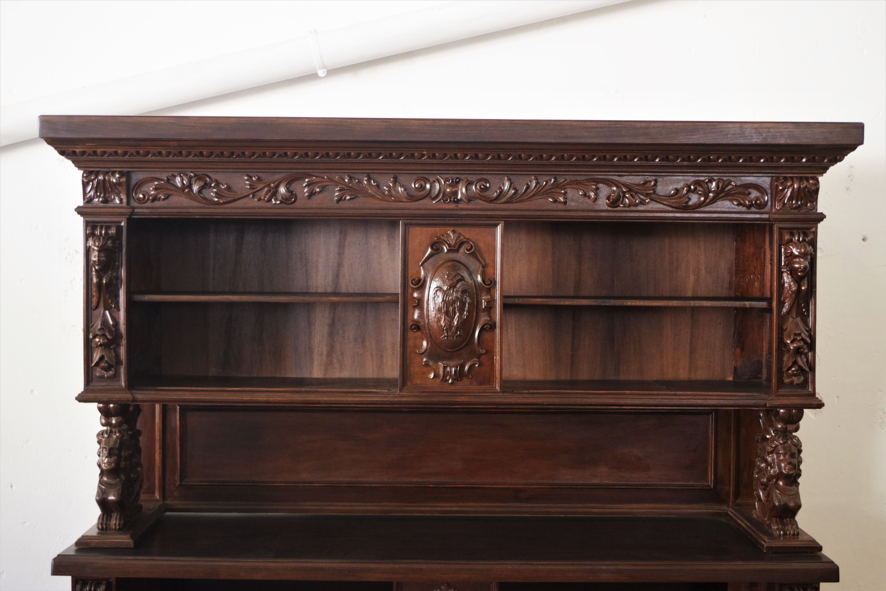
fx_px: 1132
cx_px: 443
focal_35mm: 46
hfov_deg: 42.7
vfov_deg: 29.2
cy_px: 296
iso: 1600
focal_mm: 30.63
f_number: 4
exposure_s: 1/60
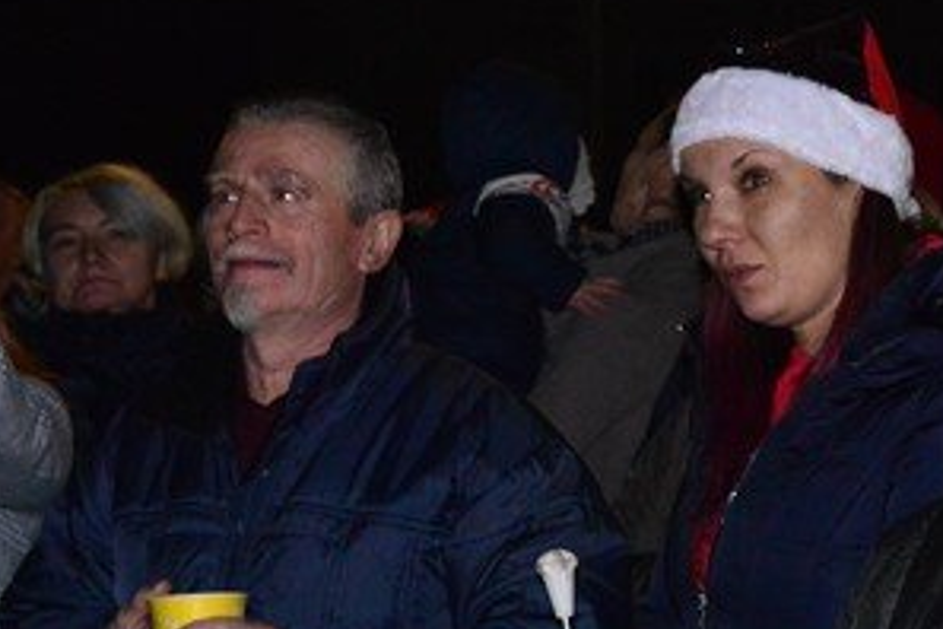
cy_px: 334
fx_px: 2960
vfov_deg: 12.1
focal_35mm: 113
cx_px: 1200
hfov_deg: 17.1
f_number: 8
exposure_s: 1/60
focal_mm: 40
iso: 6400
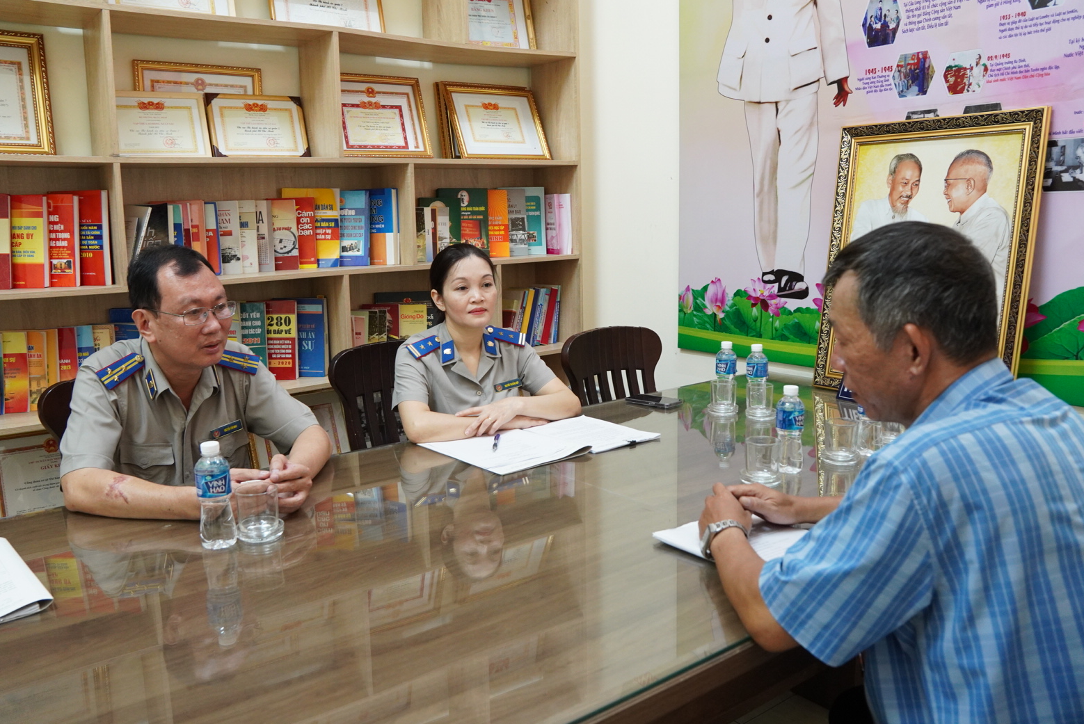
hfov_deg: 65.4
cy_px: 351
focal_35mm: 28
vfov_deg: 46.5
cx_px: 527
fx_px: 844
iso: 1600
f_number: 4
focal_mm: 18
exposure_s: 1/60
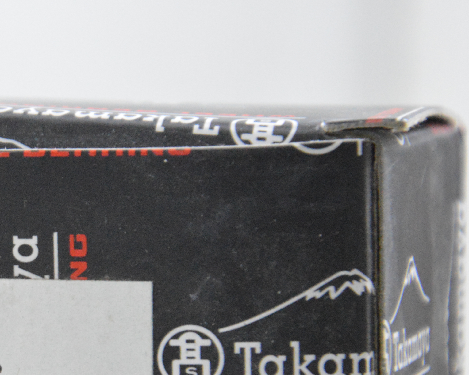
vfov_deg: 4.3
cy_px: 334
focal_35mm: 360
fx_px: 4999
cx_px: -54
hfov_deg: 5.4
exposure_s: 1/100
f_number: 7.1
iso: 3200
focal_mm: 105
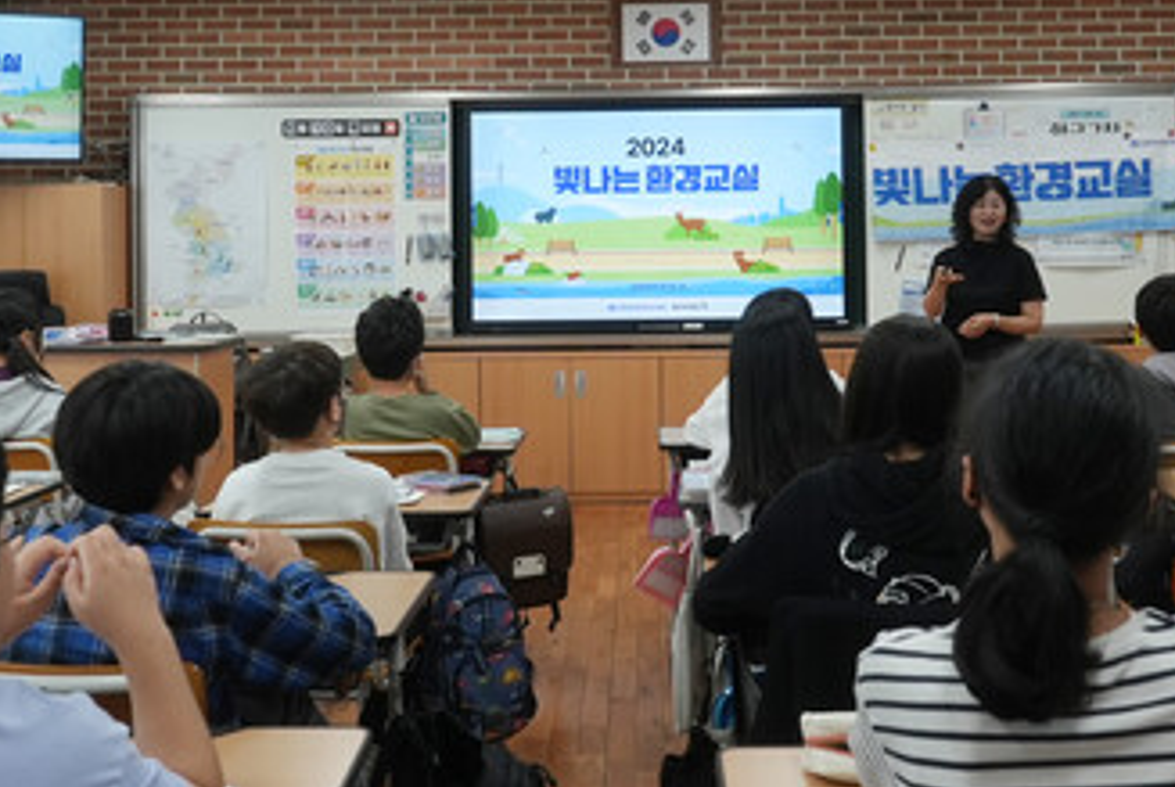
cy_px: 228
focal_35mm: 44
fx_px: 1438
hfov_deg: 44.4
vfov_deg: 30.2
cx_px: 611
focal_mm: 24
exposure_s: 1/160
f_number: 7.1
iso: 2000
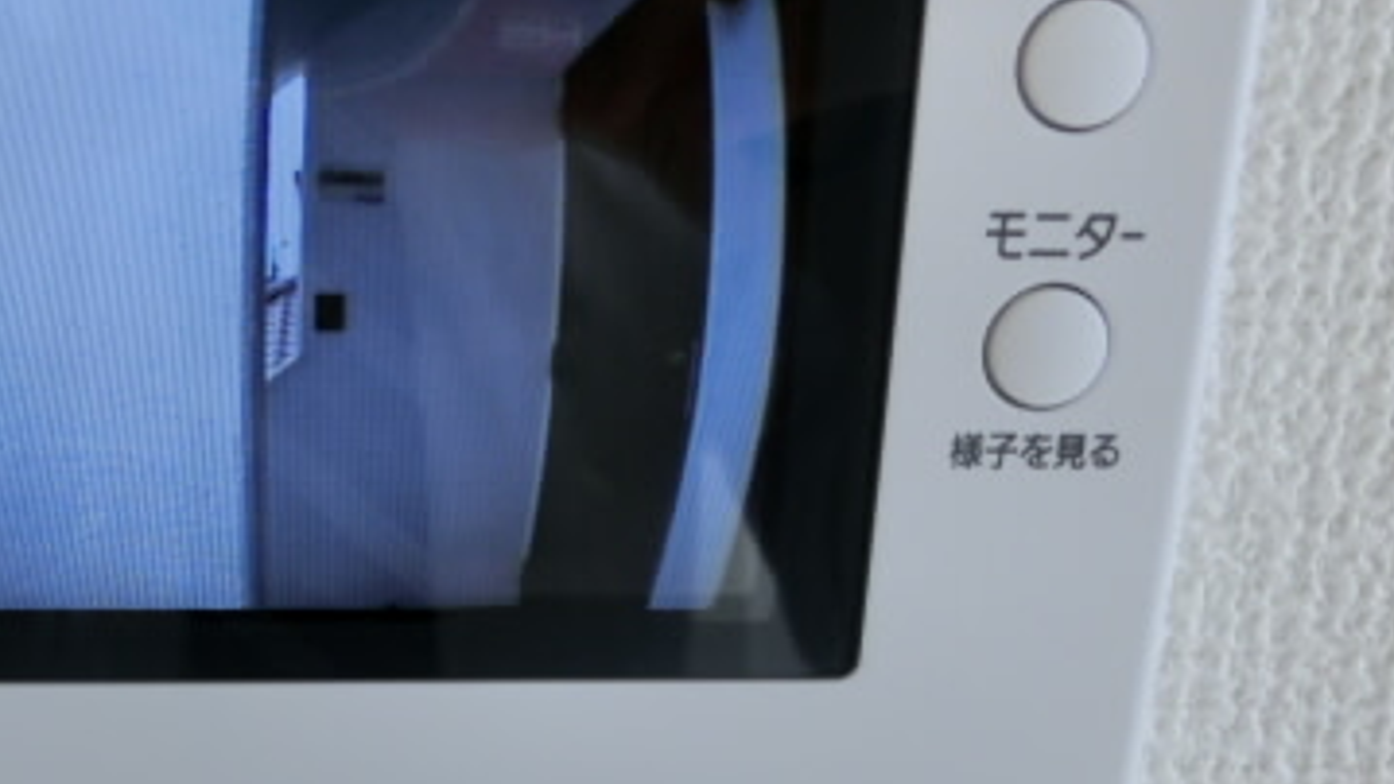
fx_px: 1885
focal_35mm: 51
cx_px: 357
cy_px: 693
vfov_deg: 23.0
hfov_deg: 39.5
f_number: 3
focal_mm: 4.24
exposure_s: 1/160
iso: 80
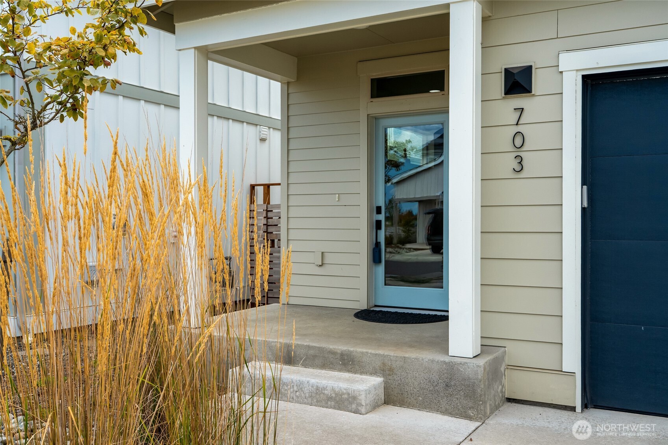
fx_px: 640
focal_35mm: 34
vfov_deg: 38.3
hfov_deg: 55.1
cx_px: 334
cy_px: 222
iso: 400
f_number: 9
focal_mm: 34.5
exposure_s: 1/500
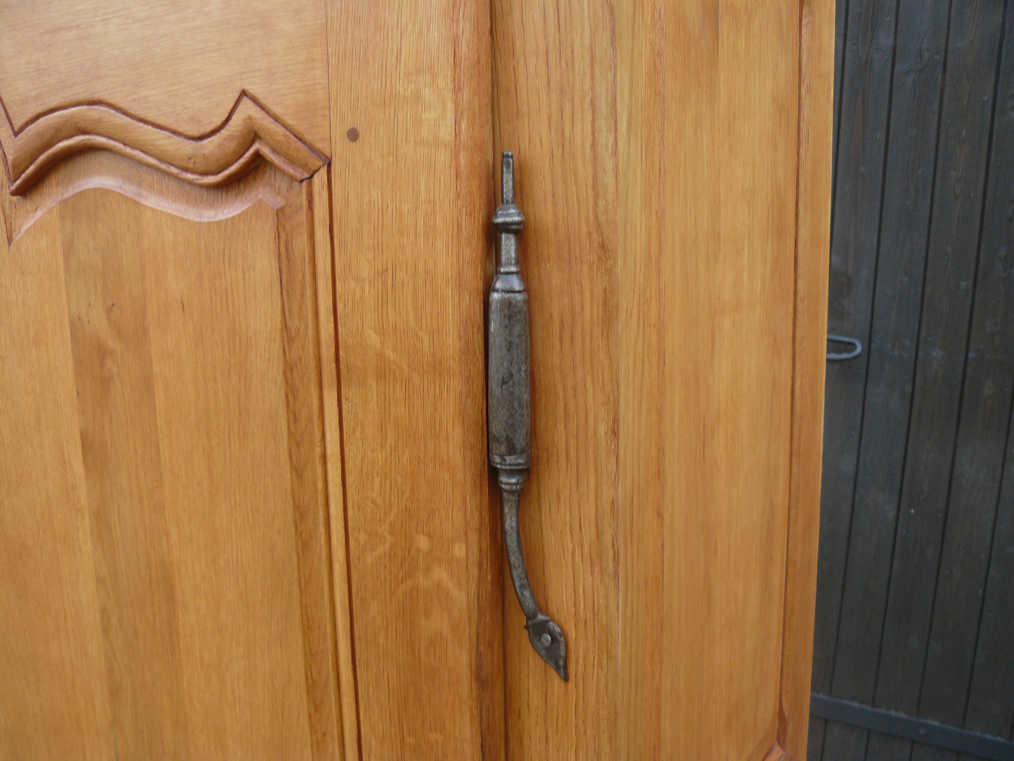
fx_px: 1055
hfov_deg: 51.4
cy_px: 380
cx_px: 507
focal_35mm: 36
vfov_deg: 39.7
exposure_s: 1/80
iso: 100
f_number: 2.8
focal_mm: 6
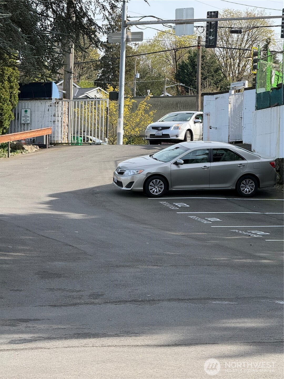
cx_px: 142
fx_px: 1313
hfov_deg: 12.3
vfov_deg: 16.4
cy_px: 190
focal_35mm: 120
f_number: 2.8
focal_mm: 15.66
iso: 64
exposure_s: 1/655
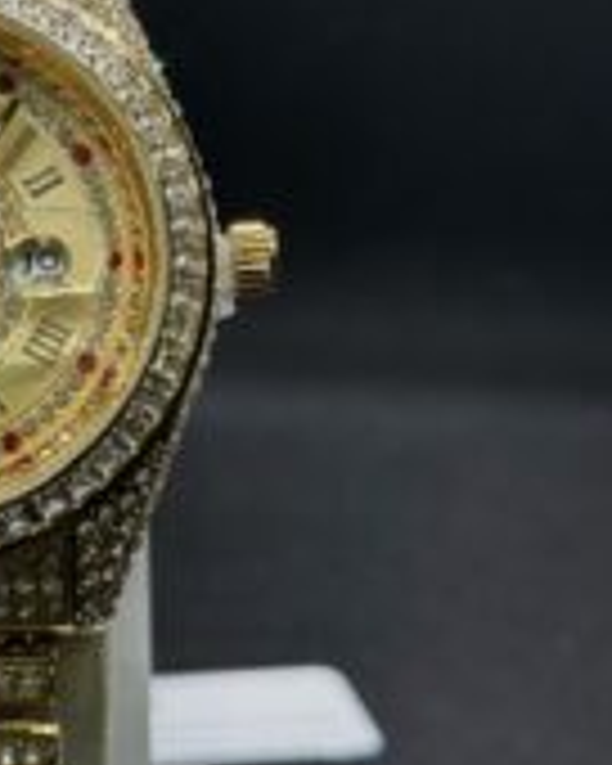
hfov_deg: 13.7
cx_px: -40
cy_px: 225
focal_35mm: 110
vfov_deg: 17.4
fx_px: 2491
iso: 64
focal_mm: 6.86
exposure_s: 1/100
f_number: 1.78
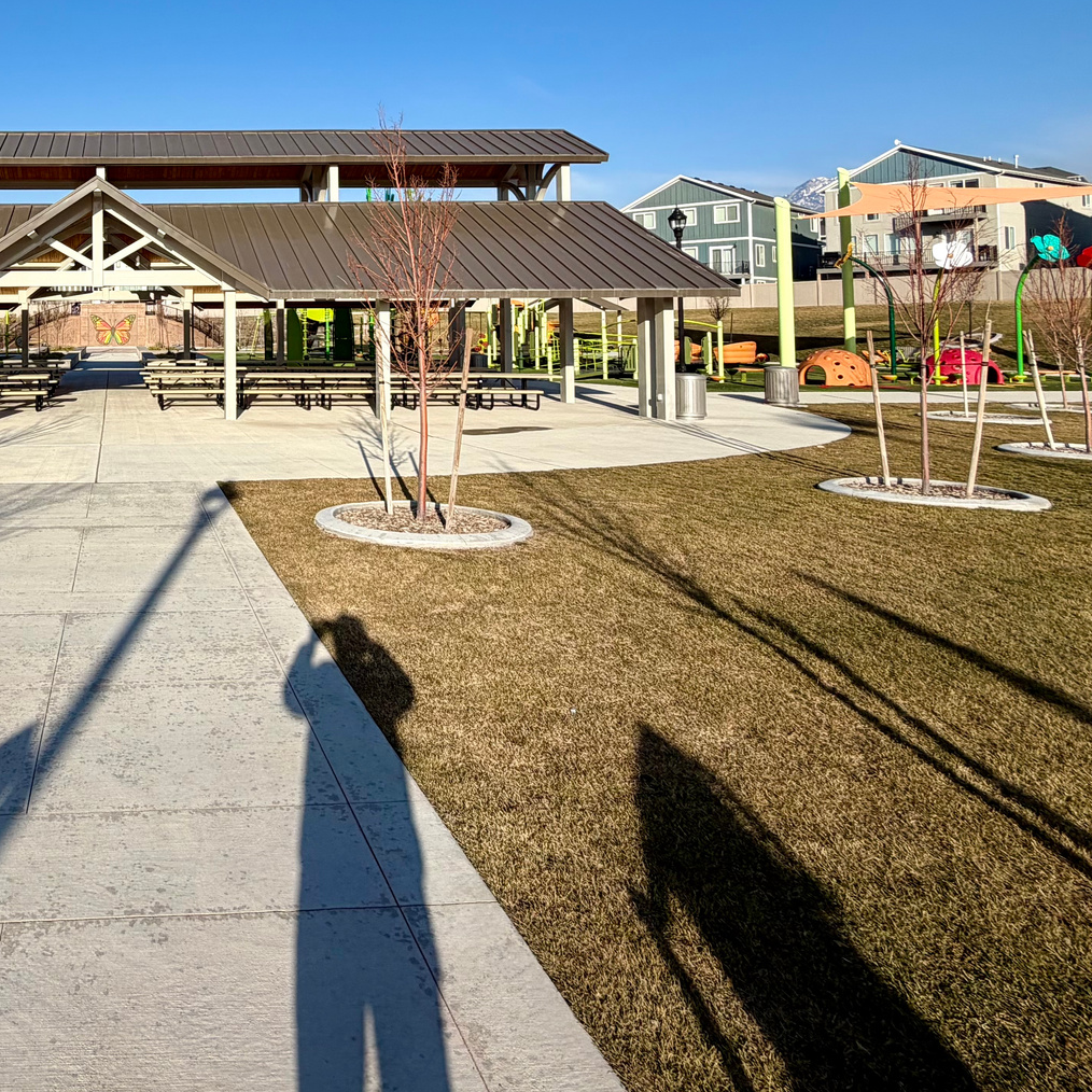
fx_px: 892
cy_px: 292
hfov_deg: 55.7
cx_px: 137
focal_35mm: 25
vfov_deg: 60.0
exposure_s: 1/1050
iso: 20
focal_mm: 2.22
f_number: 2.2
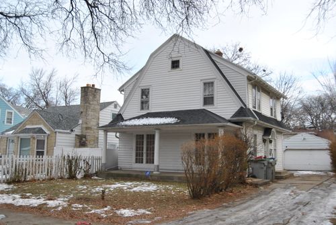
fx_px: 322
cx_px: 168
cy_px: 112
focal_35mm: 34
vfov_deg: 38.5
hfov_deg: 55.0
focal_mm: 23
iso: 100
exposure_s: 1/200
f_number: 7.1
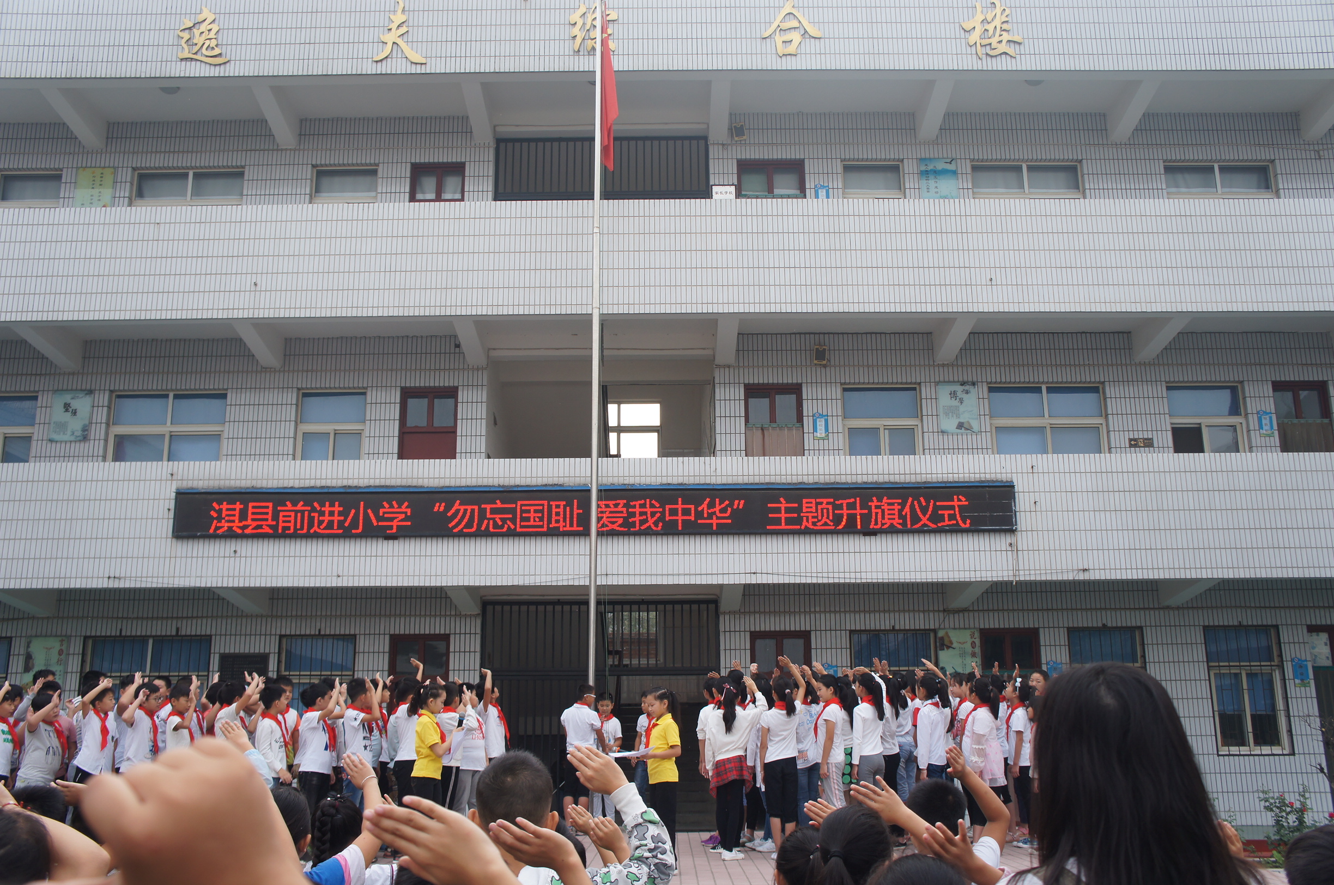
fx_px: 1221
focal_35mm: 33
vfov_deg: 39.8
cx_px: 667
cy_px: 442
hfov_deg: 57.3
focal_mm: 22
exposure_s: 1/250
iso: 200
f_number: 5
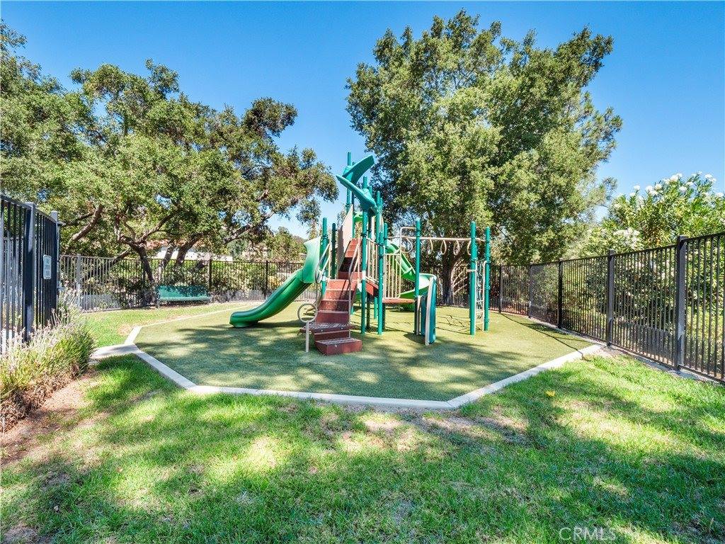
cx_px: 362
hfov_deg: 94.5
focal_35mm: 16
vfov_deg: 78.1
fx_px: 335
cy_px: 272
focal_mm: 8
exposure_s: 1/320
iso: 200
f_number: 8
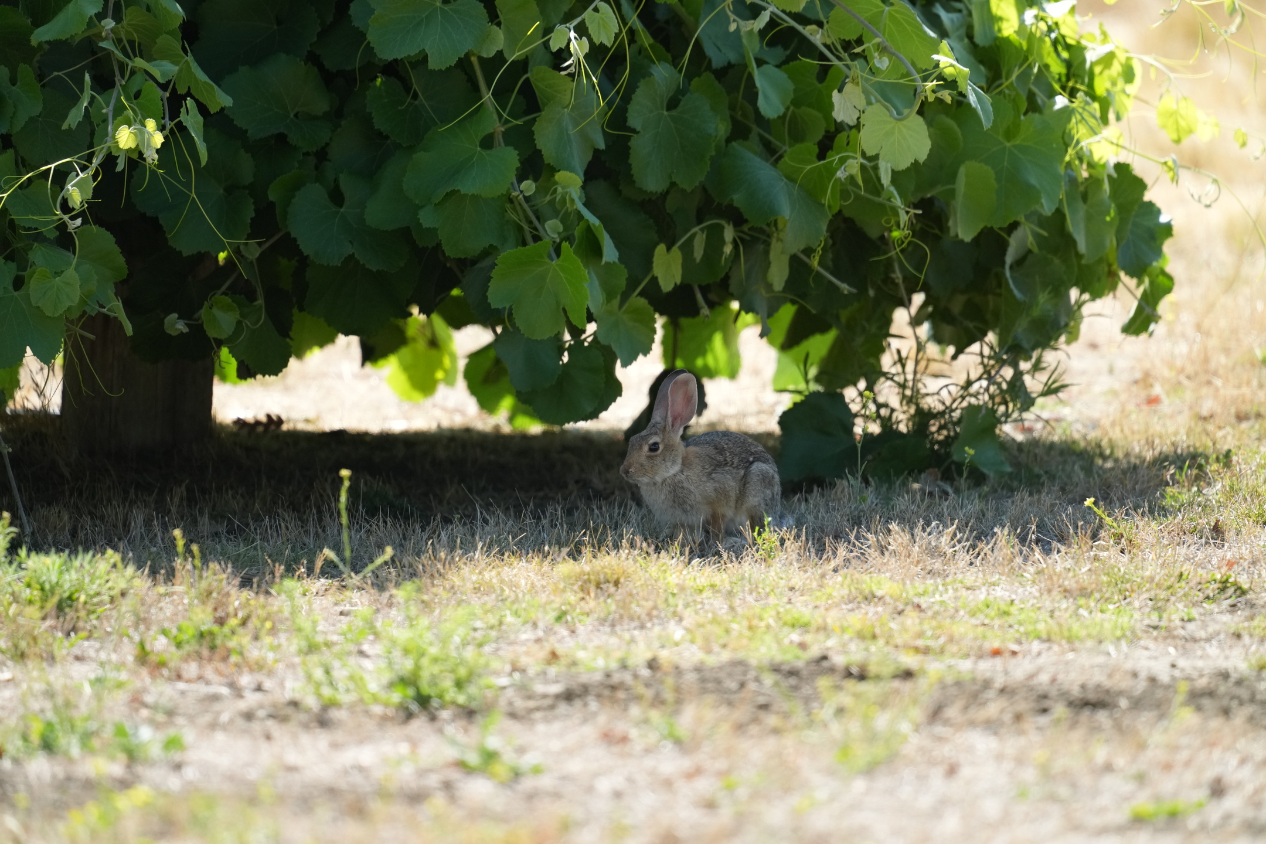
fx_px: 21098
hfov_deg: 3.4
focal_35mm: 600
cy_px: 422
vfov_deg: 2.3
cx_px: 633
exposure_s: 1/2000
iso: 2000
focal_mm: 600
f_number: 5.6
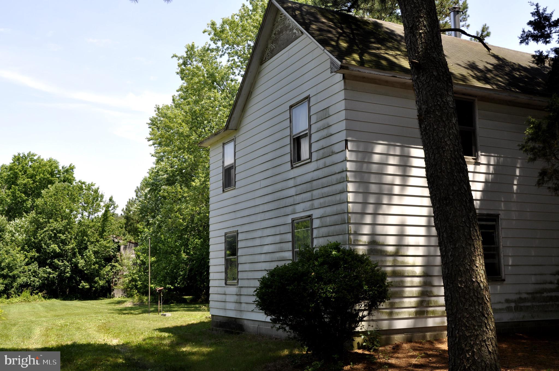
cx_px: 280
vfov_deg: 35.4
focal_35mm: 38
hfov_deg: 51.3
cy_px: 186
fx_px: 582
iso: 200
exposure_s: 1/200
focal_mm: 25
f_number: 8
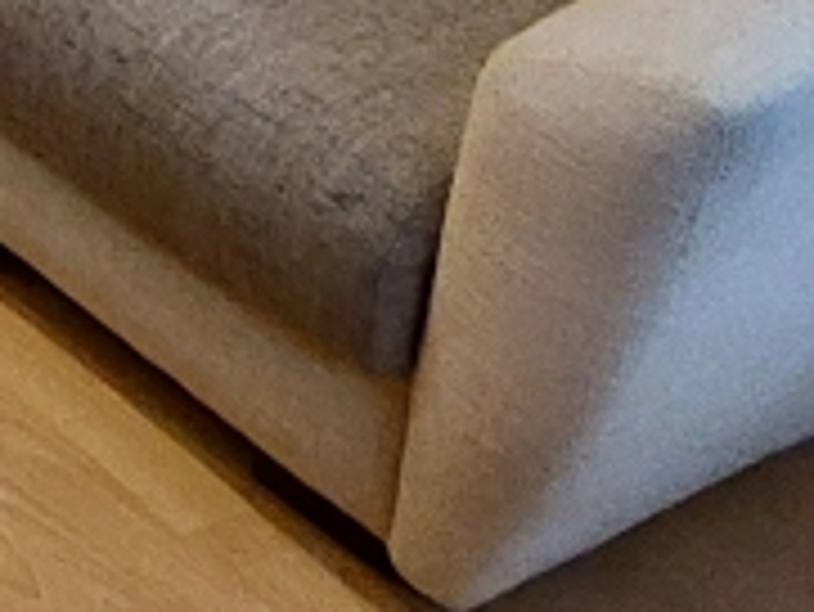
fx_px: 2118
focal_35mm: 90
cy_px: -389
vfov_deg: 14.9
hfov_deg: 17.4
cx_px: -684
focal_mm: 1.74
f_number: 2.2
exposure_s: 1/25
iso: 500
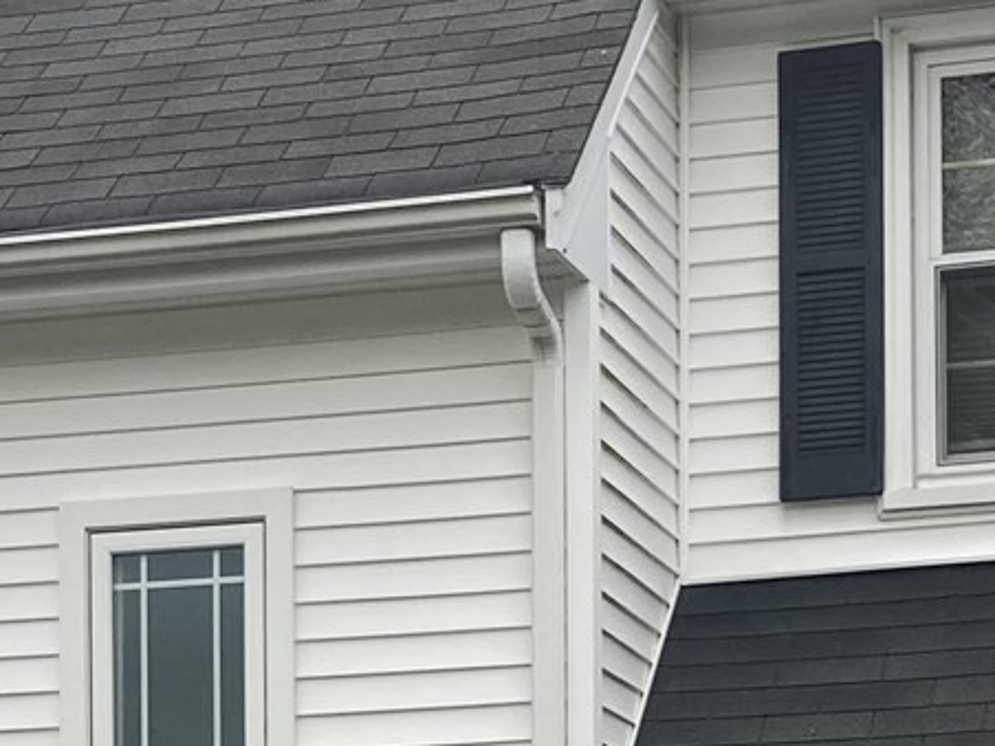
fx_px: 3650
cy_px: 1120
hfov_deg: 15.5
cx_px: 517
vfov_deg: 11.2
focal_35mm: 127
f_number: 1.8
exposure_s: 1/202
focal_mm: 3.99
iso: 20
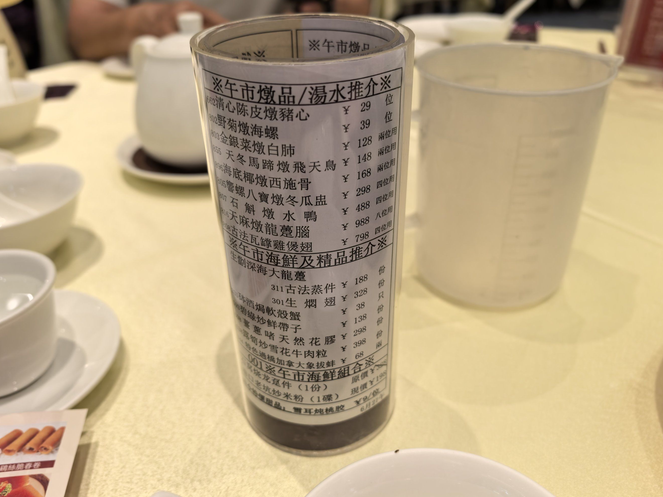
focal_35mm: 28
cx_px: 323
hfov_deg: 63.4
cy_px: 245
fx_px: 536
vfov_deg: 49.7
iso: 80
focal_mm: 8.5
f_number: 2
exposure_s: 1/100
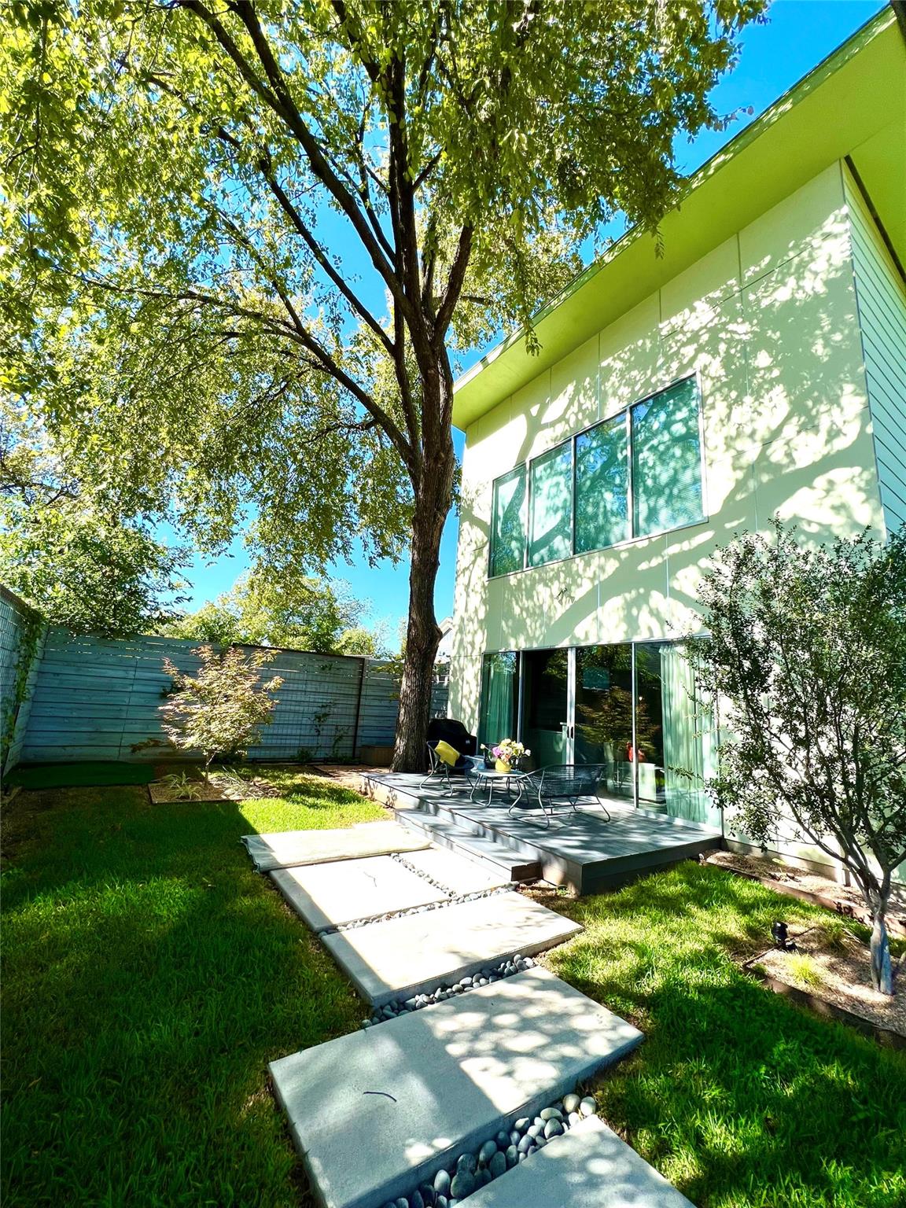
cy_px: 604
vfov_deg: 106.2
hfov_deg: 89.9
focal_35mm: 13
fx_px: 454
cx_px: 453
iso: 32
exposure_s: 1/681
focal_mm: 1.57
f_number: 1.8
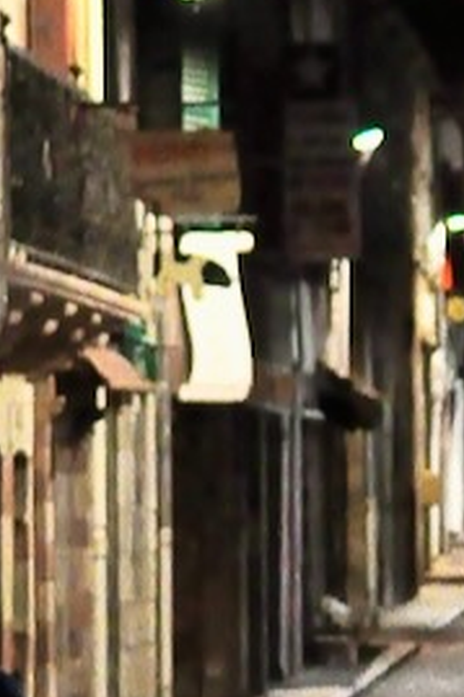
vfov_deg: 8.2
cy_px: 627
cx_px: 331
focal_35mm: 249
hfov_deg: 5.5
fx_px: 4827
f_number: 2.8
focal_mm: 35
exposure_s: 1/80
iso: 3200
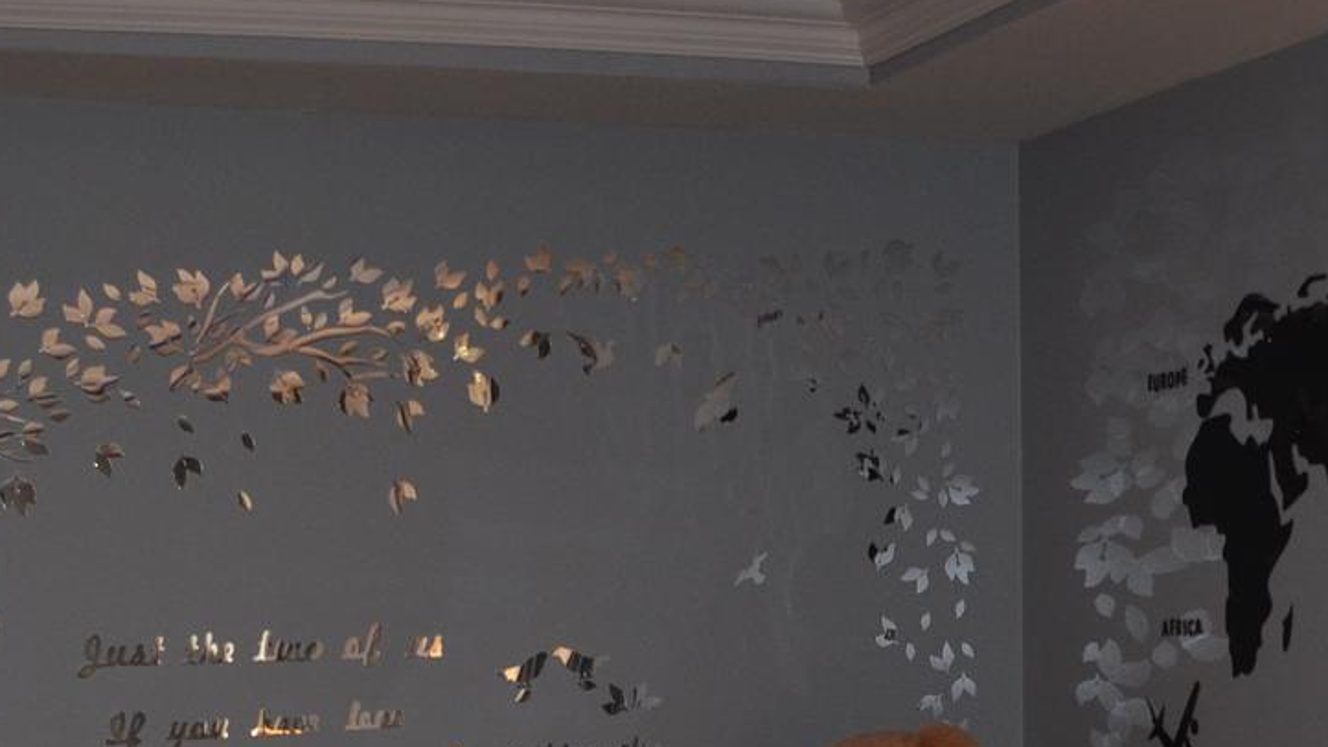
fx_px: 3134
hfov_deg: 23.7
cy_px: 1236
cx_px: 979
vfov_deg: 12.7
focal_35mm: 89
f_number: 3.8
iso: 400
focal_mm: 20
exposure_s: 1/125
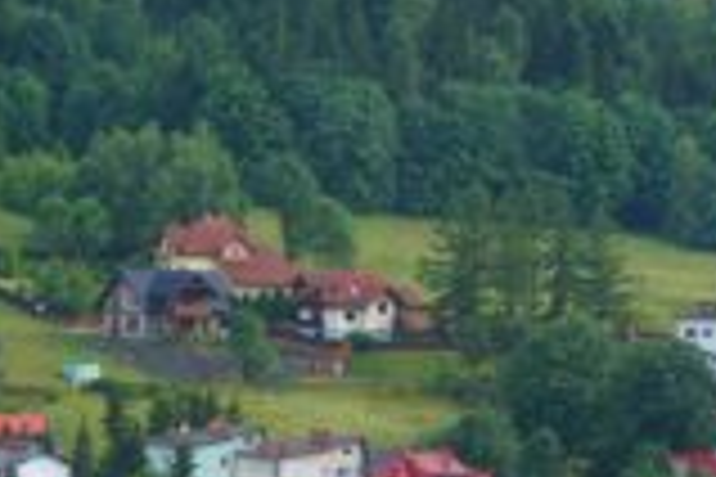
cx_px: -27
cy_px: -54
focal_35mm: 232
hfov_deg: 8.8
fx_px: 4612
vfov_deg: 5.9
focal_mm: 41
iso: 200
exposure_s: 1/125
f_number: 5.6
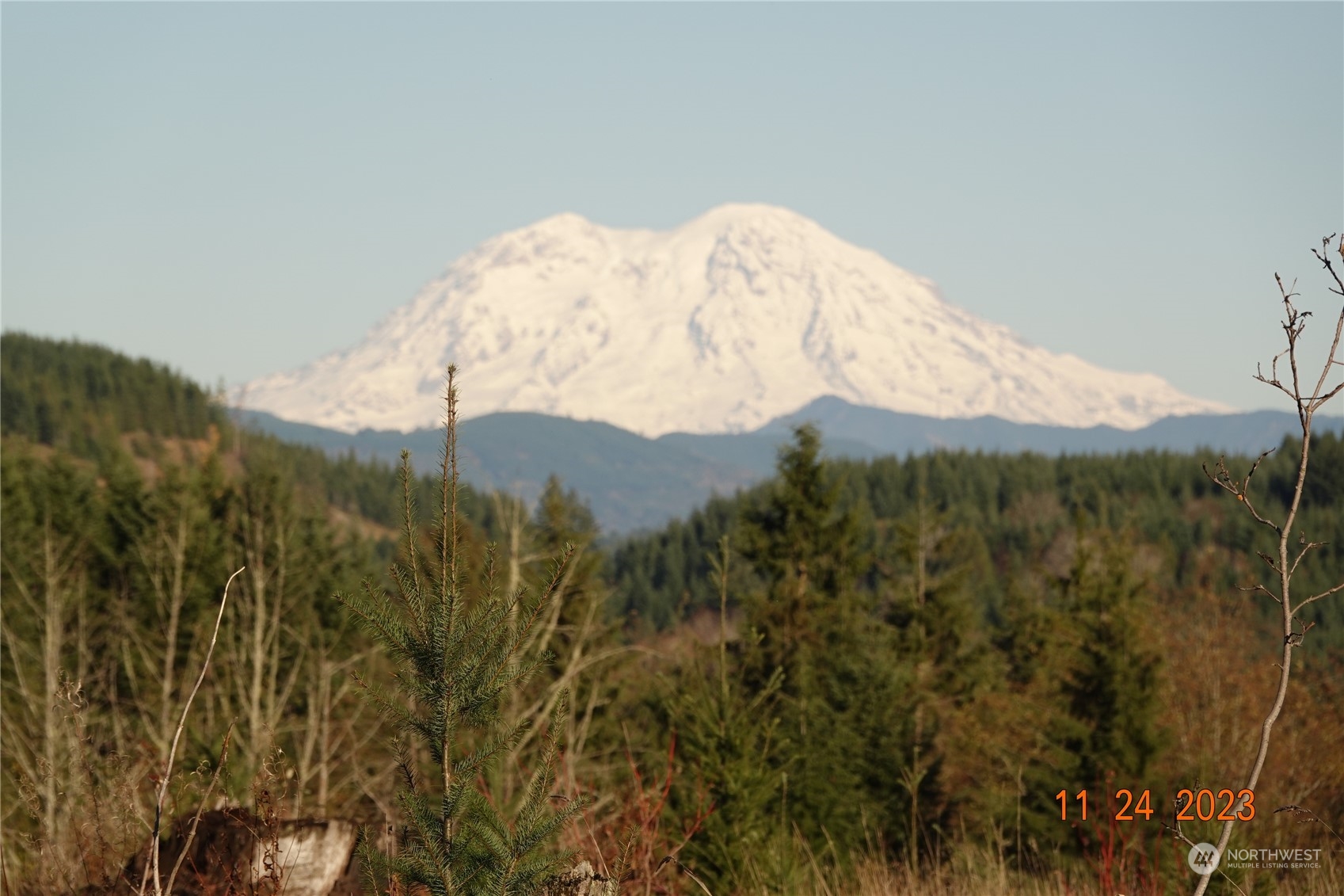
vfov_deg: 6.0
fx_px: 8548
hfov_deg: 9.0
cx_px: 672
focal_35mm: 229
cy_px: 448
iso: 100
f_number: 4.5
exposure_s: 1/1000
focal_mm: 83.9
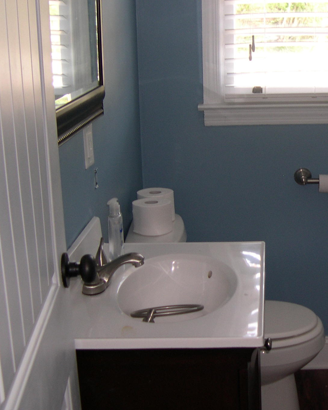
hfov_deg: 23.8
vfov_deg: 30.5
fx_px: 752
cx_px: 308
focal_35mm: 62
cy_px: 184
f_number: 2.8
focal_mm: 8
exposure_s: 1/30
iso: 100
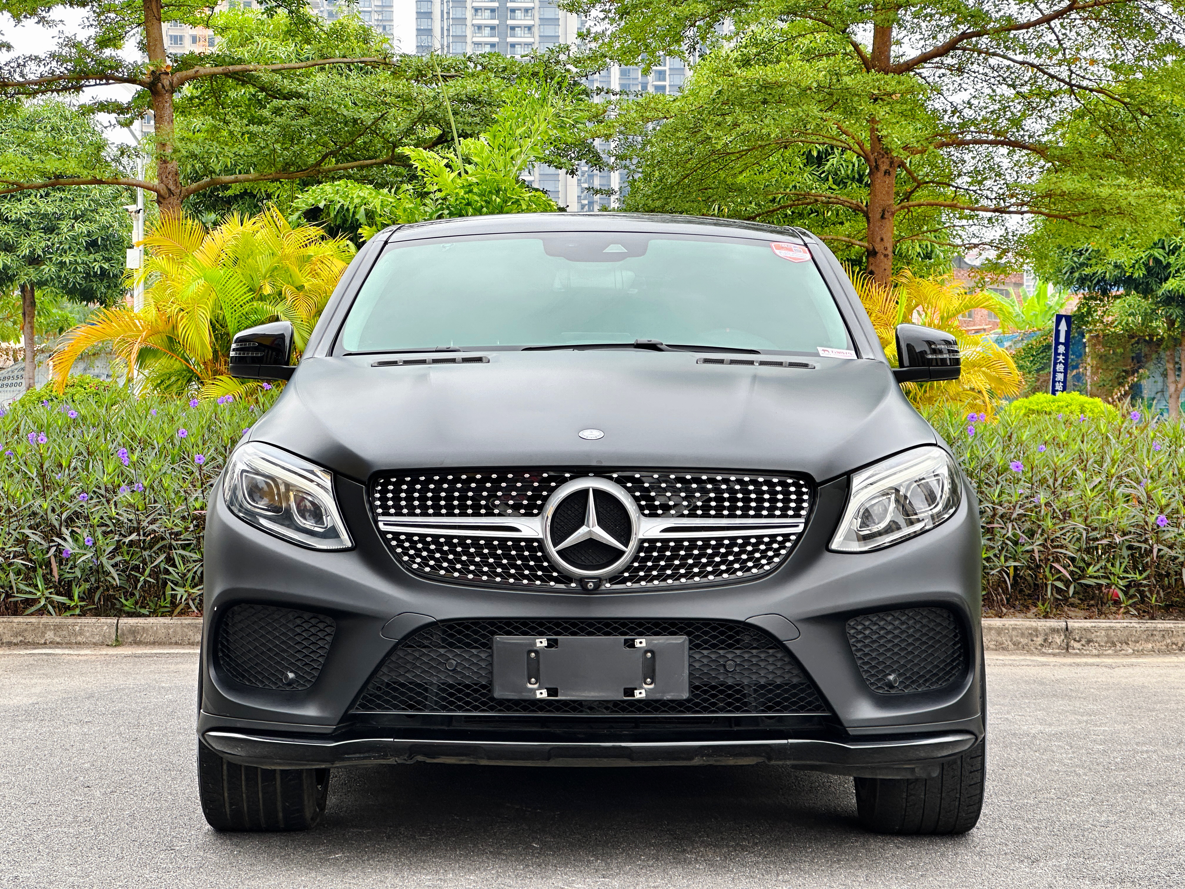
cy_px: 444
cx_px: 592
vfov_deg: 19.1
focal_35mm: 77
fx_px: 2636
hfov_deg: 25.3
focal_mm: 9
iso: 50
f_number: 2.8
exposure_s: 1/99
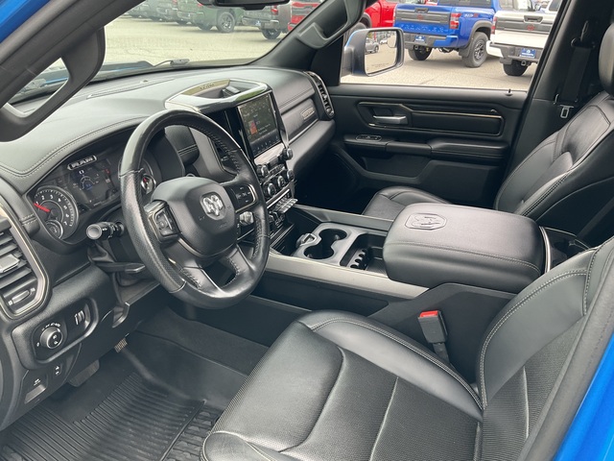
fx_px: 514
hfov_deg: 61.7
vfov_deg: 48.2
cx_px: 307
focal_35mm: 29
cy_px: 230
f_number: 1.8
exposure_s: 1/122
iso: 32
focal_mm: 3
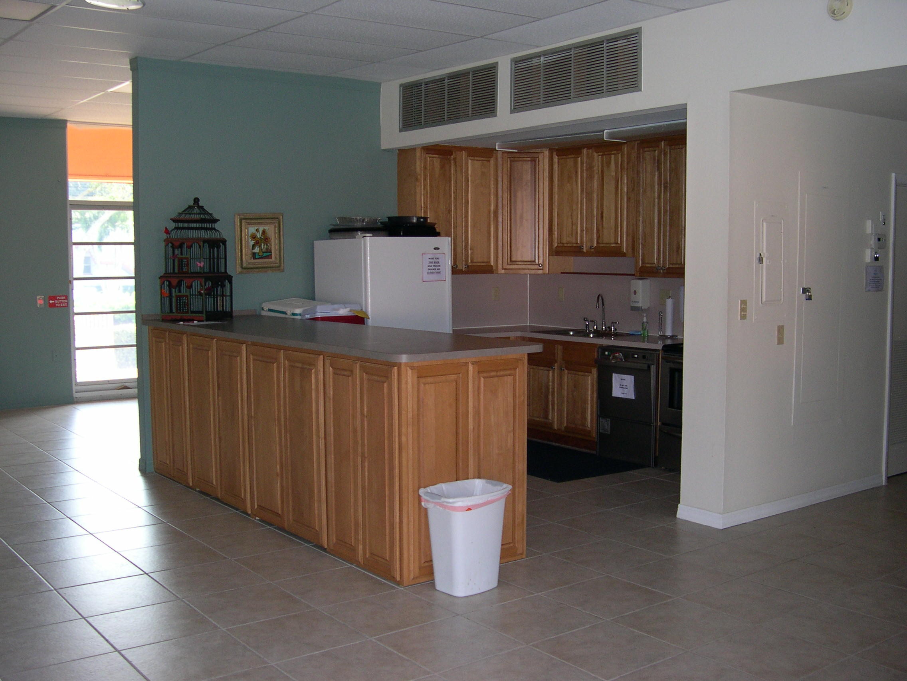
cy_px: 340
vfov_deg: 37.7
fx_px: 996
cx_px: 454
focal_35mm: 38
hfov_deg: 49.0
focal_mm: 8
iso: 175
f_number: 2.8
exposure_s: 1/60
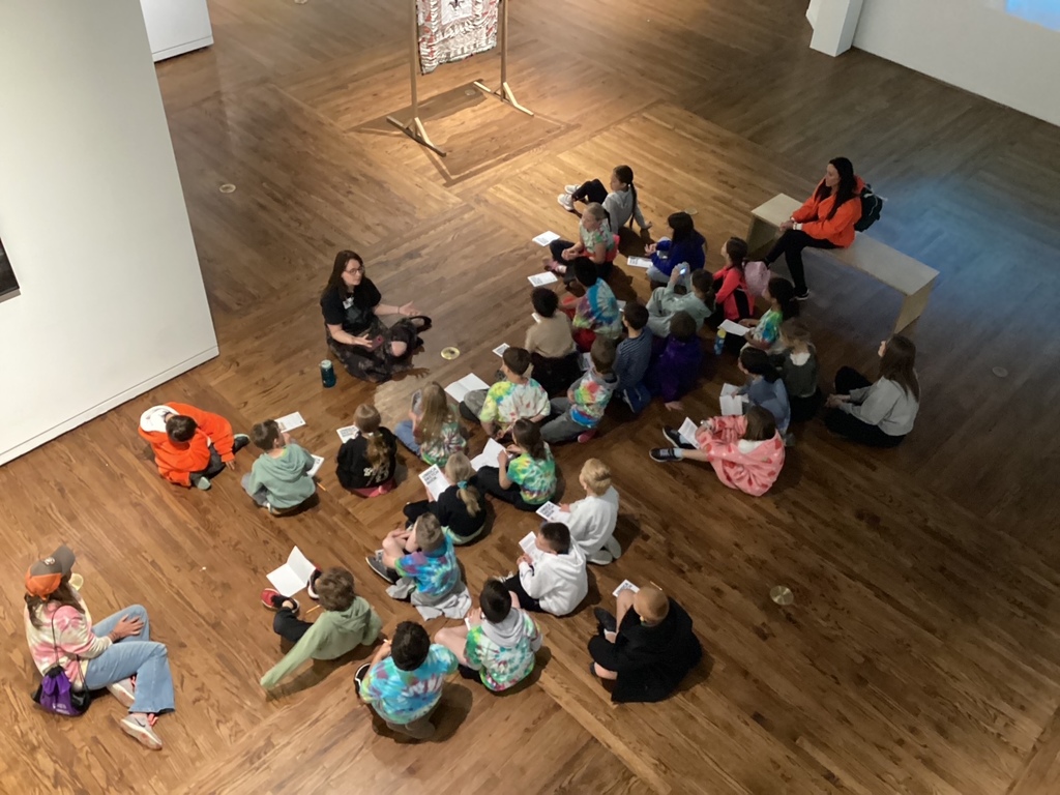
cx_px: 530
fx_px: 949
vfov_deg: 45.4
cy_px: 398
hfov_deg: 58.4
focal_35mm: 31
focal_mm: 3.3
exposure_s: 1/17
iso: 800
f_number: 2.4
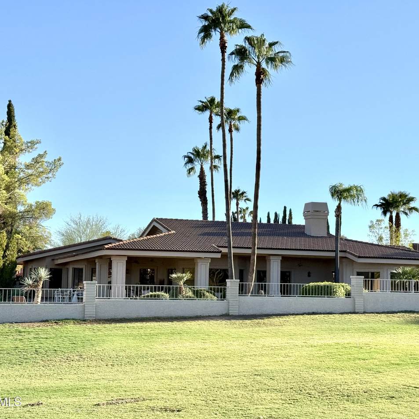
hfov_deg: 30.0
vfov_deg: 30.0
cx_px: 232
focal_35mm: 57
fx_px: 781
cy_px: 210
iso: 64
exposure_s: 1/4878
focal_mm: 6.76
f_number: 1.78
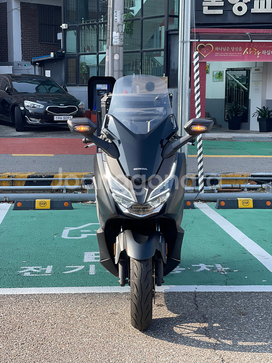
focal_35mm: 64
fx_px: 670
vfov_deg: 30.3
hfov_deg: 22.9
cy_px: 182
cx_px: 136
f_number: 2.2
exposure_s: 1/334
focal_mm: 7.5
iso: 32
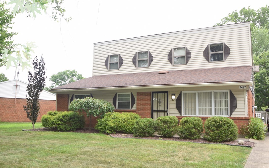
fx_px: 238
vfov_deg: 38.8
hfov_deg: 58.9
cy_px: 86
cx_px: 133
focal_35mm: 33
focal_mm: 21
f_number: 5.6
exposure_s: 1/125
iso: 180
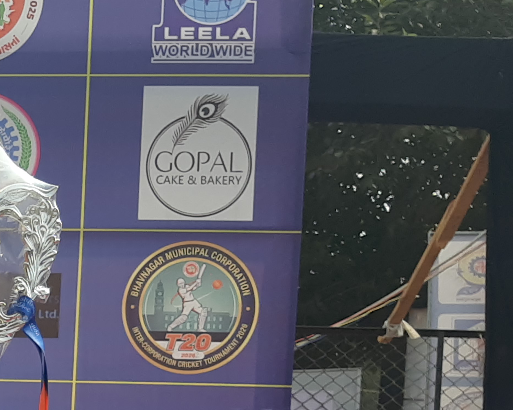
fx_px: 1184
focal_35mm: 78
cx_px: -262
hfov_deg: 20.7
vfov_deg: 18.4
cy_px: 515
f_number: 1.7
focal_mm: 3.93
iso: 40
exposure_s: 1/2375
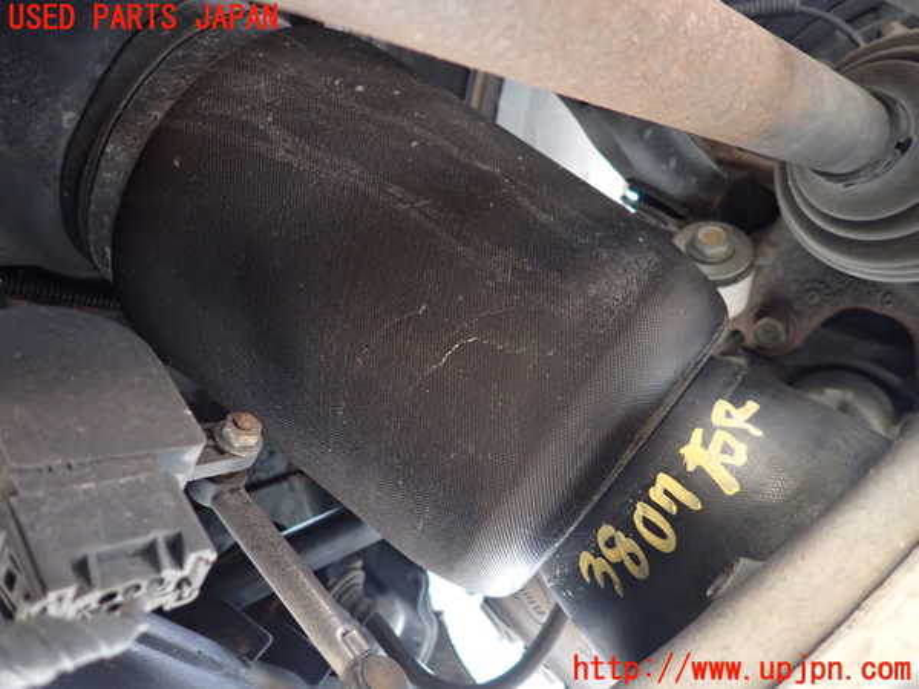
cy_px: 344
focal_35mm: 25
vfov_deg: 54.9
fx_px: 664
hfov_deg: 69.4
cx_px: 460
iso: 800
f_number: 2
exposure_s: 1/15
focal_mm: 4.5
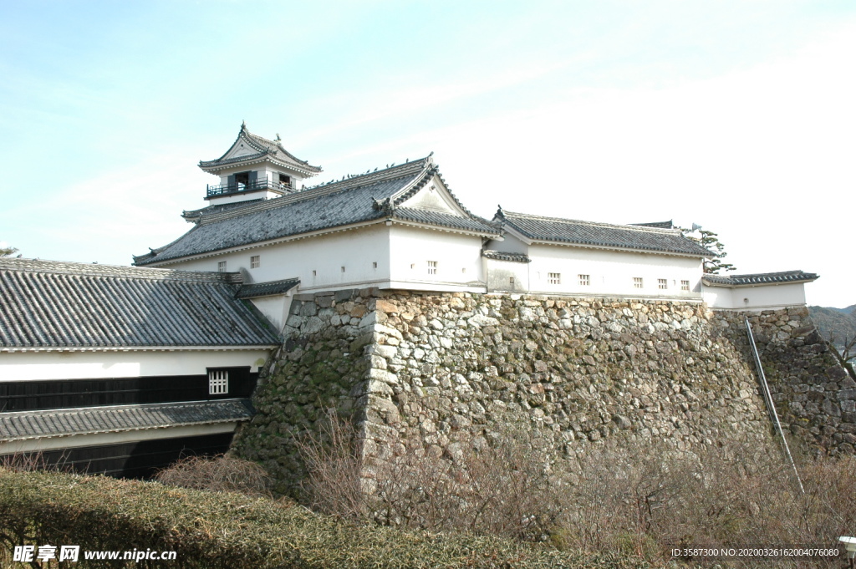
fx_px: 784
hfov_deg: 57.3
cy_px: 284
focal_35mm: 33
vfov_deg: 39.9
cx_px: 428
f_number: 7.1
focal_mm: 22
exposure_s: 1/200
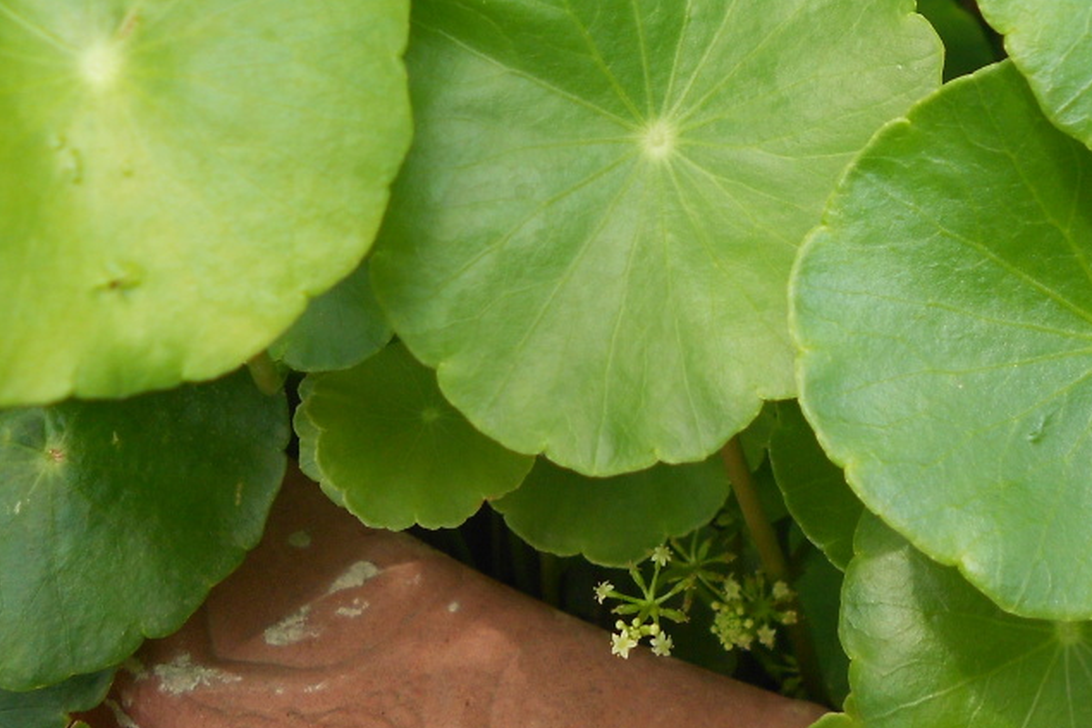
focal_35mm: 57
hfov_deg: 34.8
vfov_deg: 22.7
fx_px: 1728
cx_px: 715
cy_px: -15
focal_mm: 5.3
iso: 80
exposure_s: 1/250
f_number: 3.4
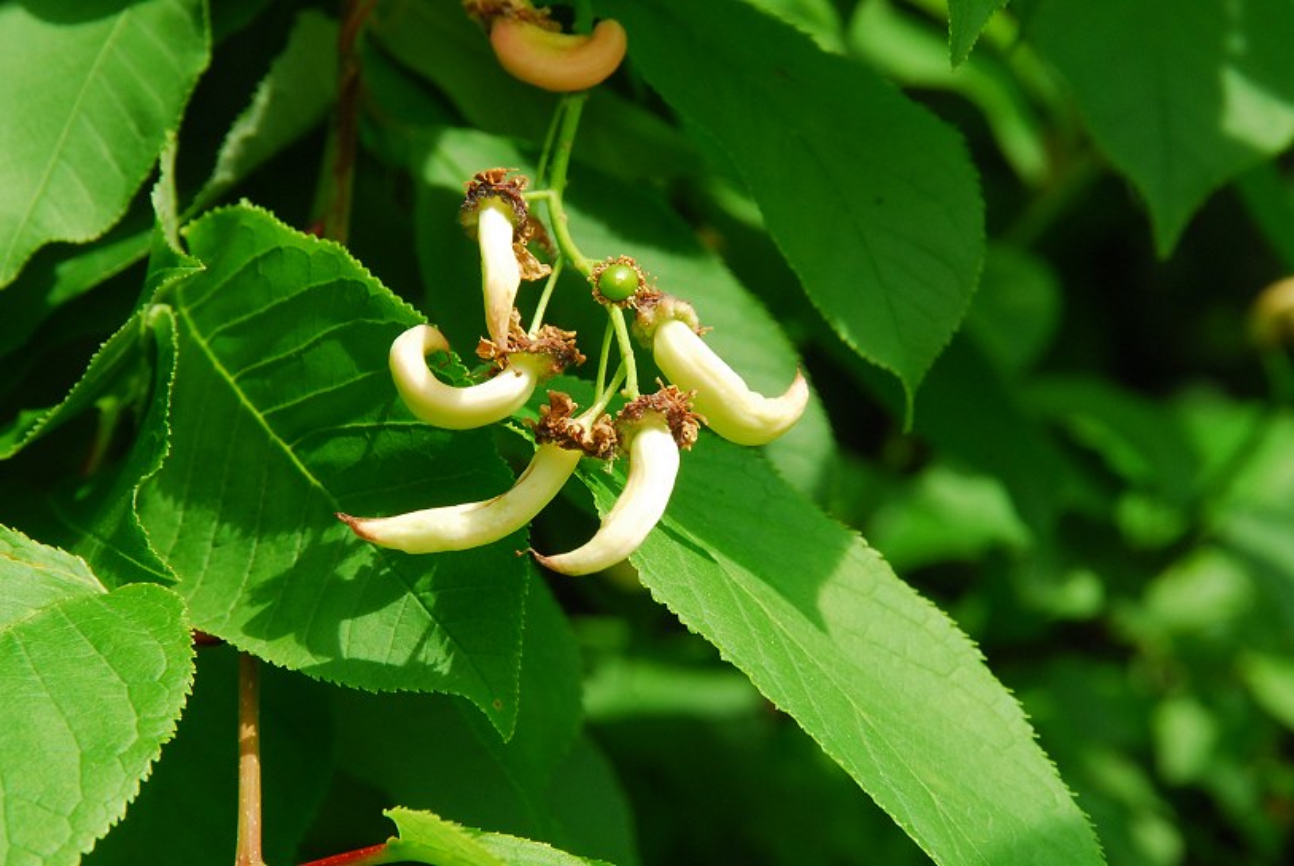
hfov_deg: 6.9
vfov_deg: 4.6
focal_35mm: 300
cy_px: 433
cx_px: 647
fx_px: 10795
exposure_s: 1/50
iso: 400
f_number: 22
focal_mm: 200
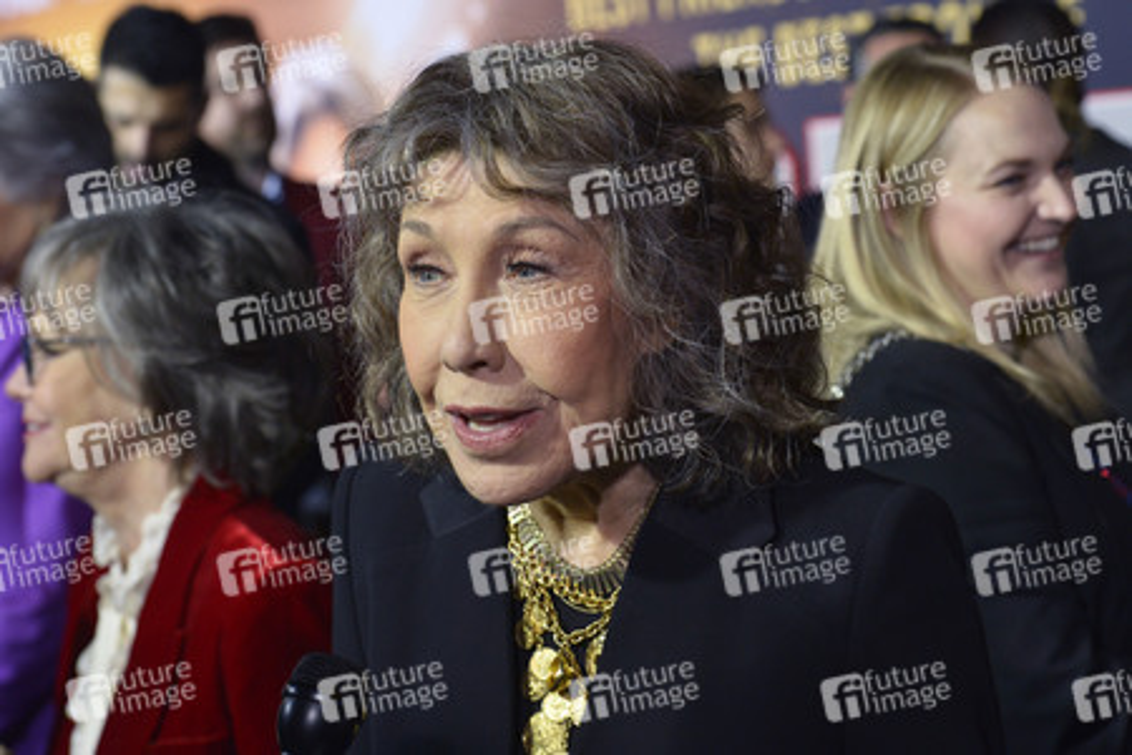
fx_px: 2893
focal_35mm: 92
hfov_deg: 22.1
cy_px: 378
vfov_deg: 14.9
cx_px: 566
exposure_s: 1/320
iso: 2000
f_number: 6.3
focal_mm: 92
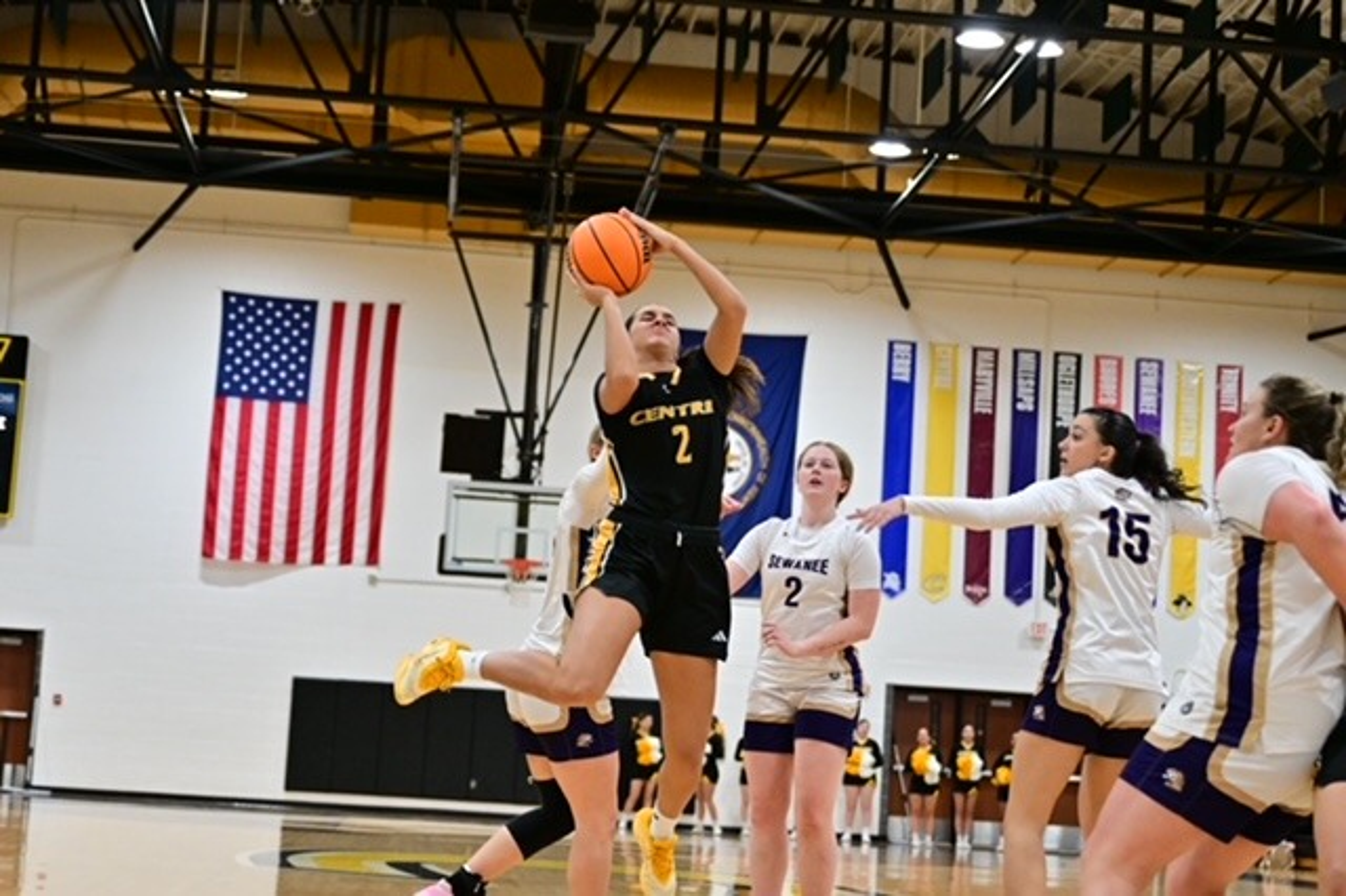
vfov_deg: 19.7
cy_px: 448
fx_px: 2578
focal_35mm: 69
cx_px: 673
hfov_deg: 29.3
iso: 2500
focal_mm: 46
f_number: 2.8
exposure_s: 1/1000
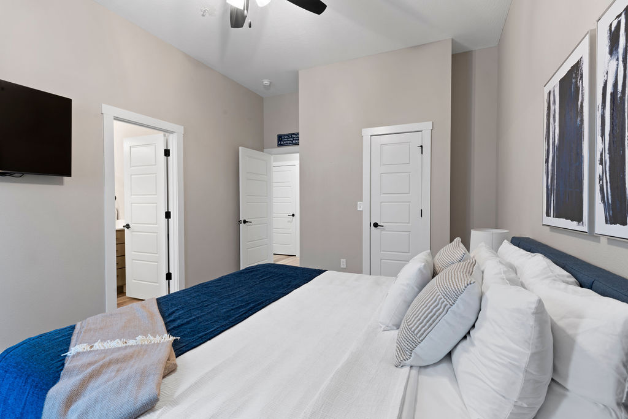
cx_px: 314
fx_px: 297
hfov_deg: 93.3
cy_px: 210
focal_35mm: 17
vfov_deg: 70.5
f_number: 11
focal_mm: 17
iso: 100
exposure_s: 8
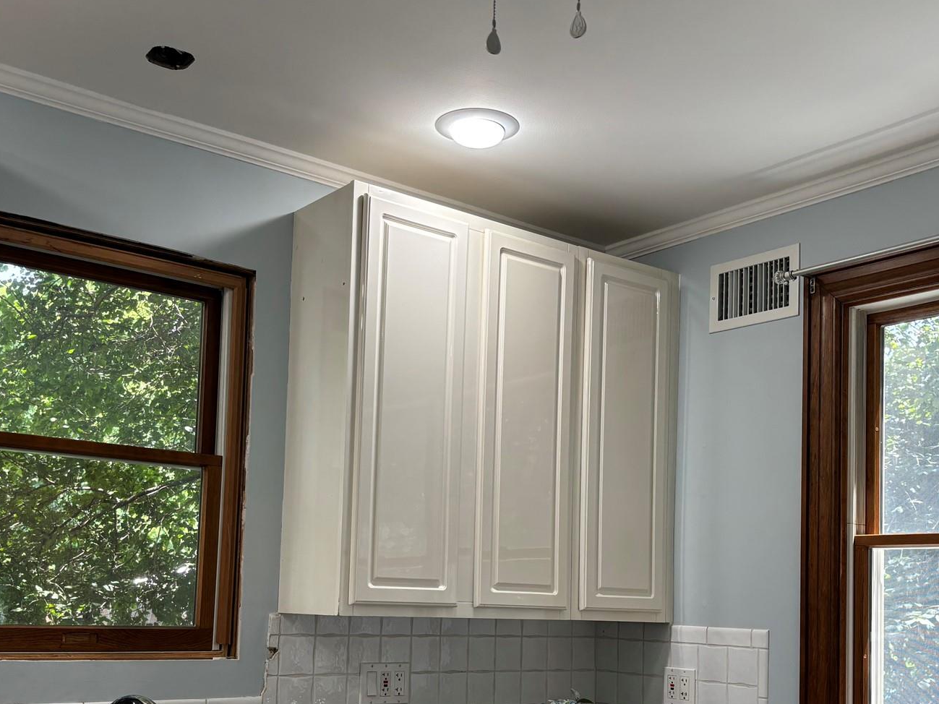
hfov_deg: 45.8
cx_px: 442
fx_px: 1112
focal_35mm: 41
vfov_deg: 34.6
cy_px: 505
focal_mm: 5.96
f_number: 1.6
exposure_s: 1/120
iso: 80
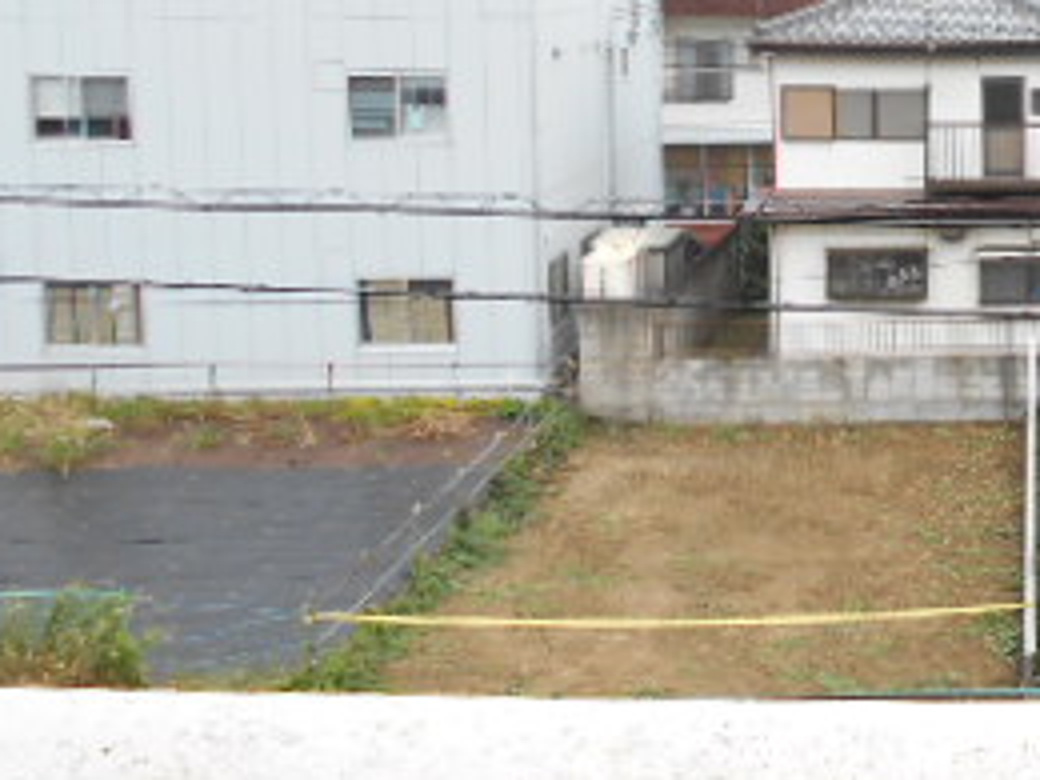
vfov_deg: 22.5
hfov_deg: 27.7
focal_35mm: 64
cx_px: 1144
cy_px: 128
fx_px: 1923
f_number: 3.2
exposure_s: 1/200
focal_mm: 4.6
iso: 80
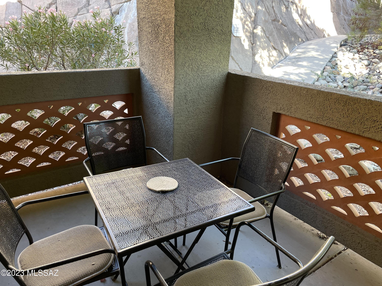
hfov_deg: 67.3
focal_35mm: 26
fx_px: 287
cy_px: 143
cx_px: 191
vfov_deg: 53.1
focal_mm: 4.2
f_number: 1.6
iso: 80
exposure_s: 1/121
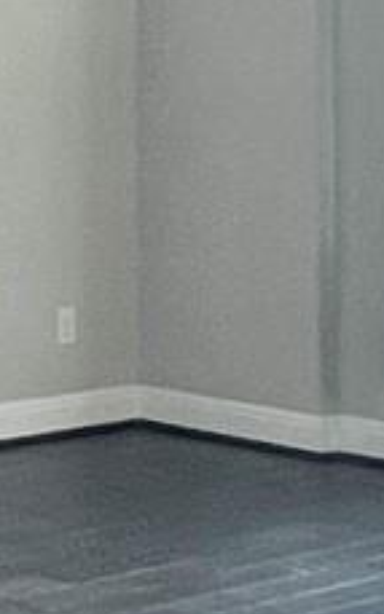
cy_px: 11
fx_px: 2061
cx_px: -733
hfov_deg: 8.9
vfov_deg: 16.6
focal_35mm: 123
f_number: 1.8
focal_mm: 1.57
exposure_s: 1/120
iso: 160
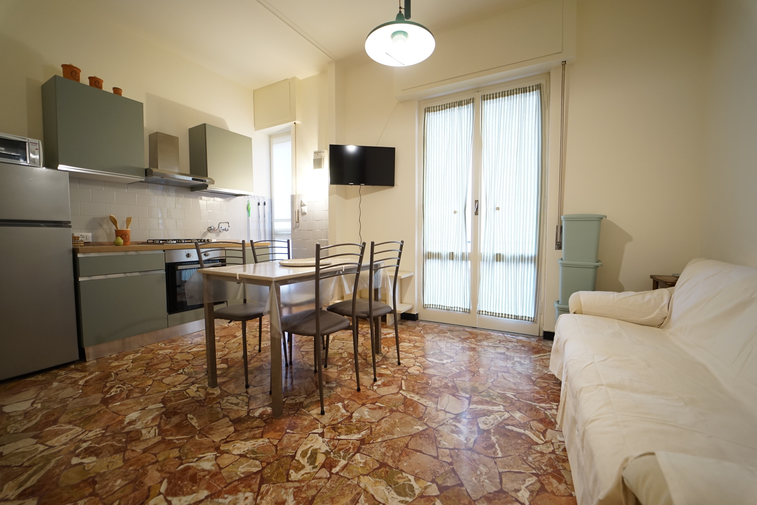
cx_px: 378
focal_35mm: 14
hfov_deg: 104.3
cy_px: 252
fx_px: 294
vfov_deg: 81.2
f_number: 2.8
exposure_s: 1/60
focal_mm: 14
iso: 800
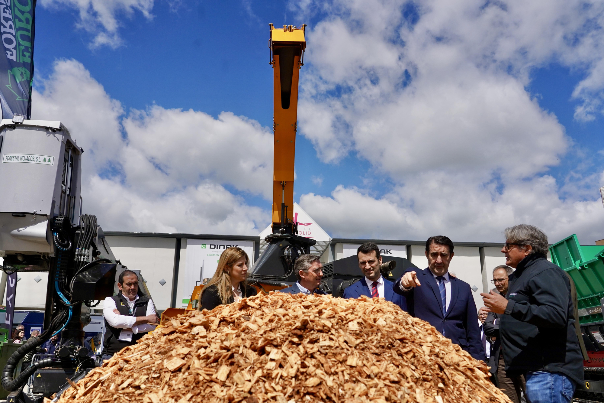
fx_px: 470
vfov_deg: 46.4
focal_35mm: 28
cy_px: 202
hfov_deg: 65.5
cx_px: 302
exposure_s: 1/4000
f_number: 6.3
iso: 640
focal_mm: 28
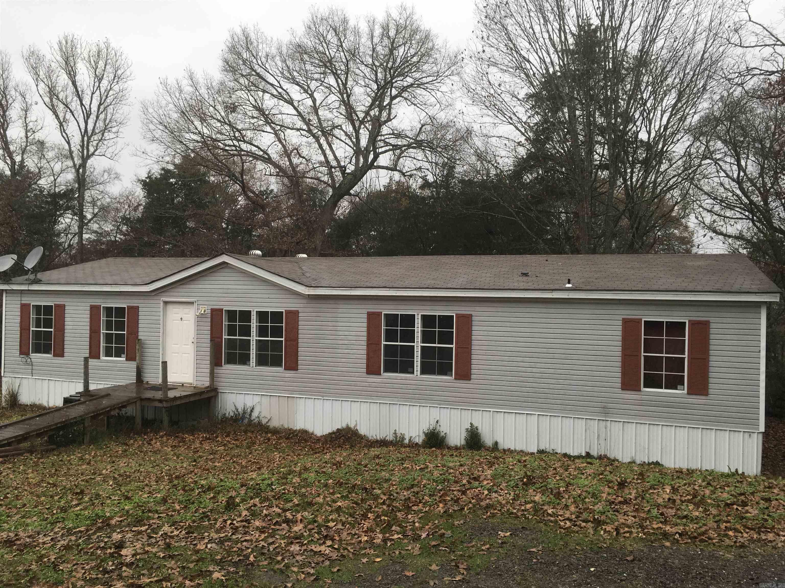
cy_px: 294
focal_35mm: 29
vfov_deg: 48.2
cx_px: 392
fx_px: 658
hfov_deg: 61.7
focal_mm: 4.15
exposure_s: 1/120
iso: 25
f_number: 2.2
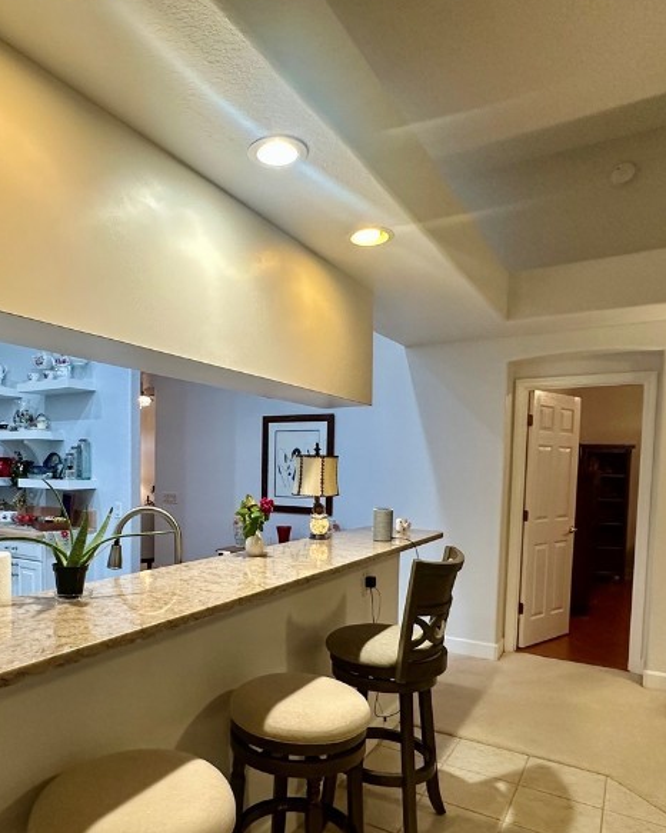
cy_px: 504
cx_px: 257
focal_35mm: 24
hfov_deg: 58.1
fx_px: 592
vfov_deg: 69.5
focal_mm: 2.22
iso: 250
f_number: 2.2
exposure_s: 1/60
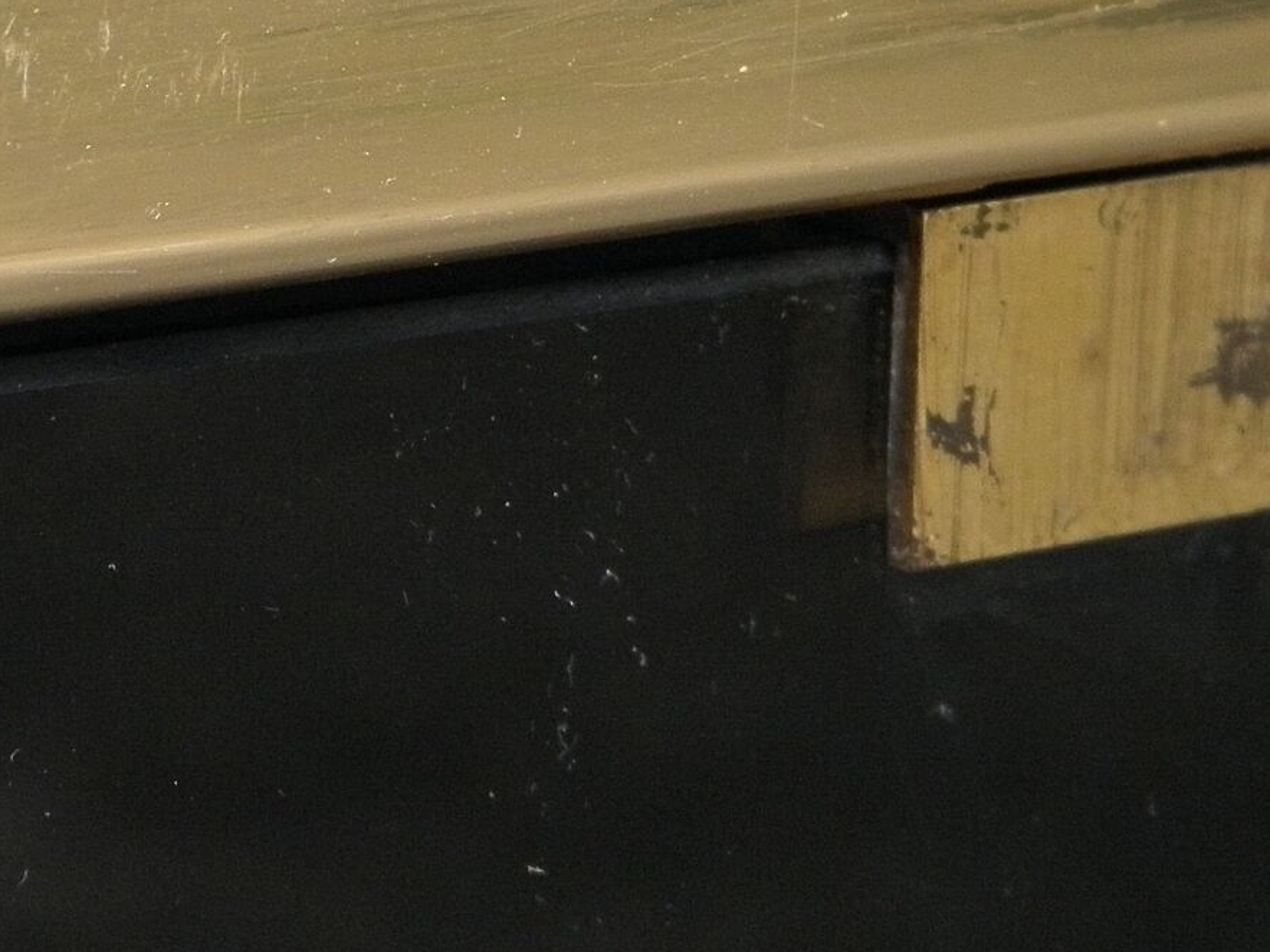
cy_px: 198
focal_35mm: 232
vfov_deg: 6.4
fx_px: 8511
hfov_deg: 8.5
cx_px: 375
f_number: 4.4
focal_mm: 14.3
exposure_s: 1/50
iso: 160
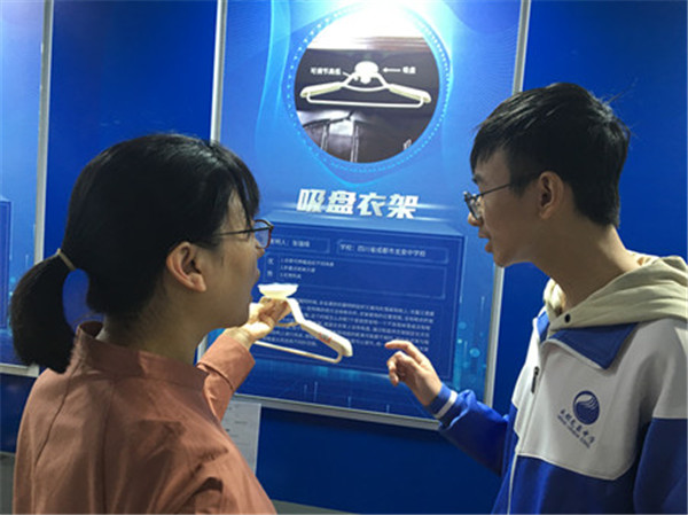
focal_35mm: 29
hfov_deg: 61.7
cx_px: 344
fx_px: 576
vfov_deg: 48.2
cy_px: 258
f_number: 2.2
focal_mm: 4.15
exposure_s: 1/33
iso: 50
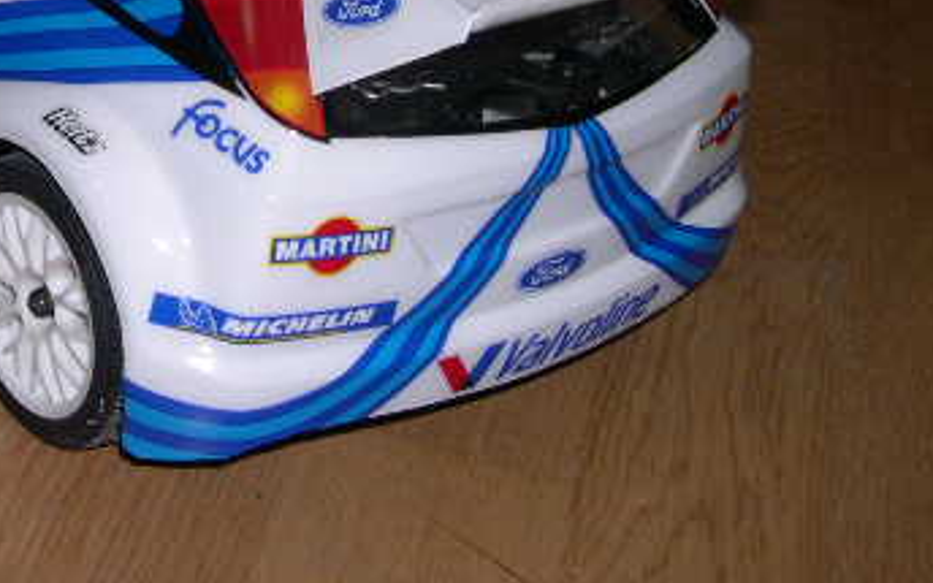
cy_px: 0
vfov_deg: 17.0
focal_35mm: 75
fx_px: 1907
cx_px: 87
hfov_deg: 26.5
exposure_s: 1/30
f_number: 7.6
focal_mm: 8
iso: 100
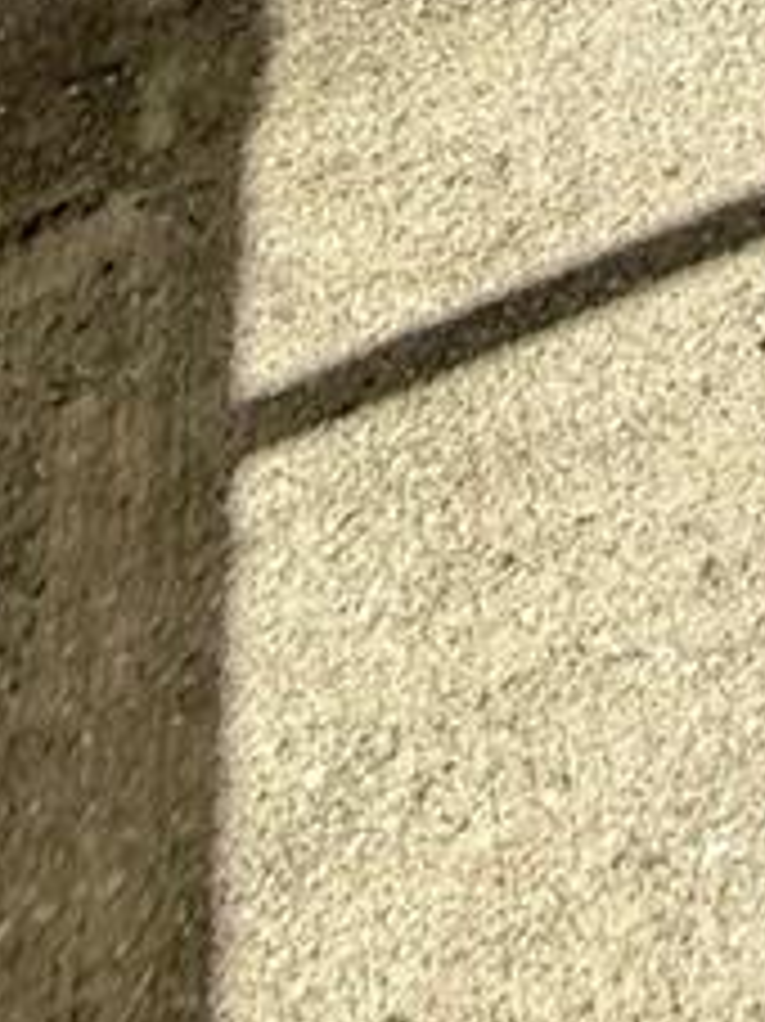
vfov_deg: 13.7
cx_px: 1706
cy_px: -1652
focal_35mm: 74
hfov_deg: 14.7
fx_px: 2183
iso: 50
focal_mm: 2.22
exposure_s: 1/559
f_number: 2.2
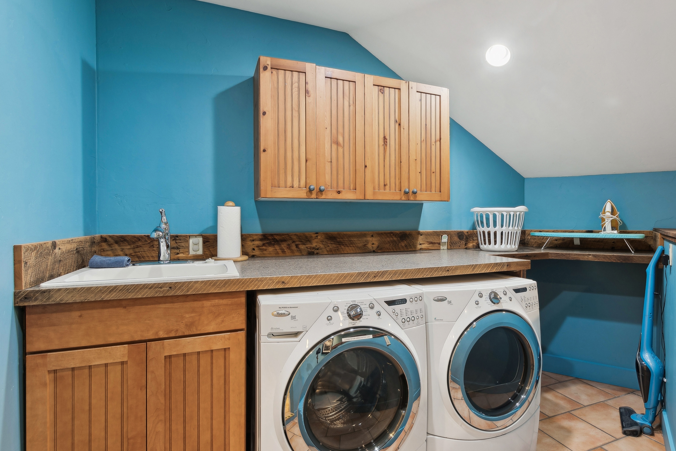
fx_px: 357
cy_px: 210
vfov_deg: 64.5
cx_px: 380
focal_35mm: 19
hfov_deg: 86.5
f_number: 6.3
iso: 200
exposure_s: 1/3.33
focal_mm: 11
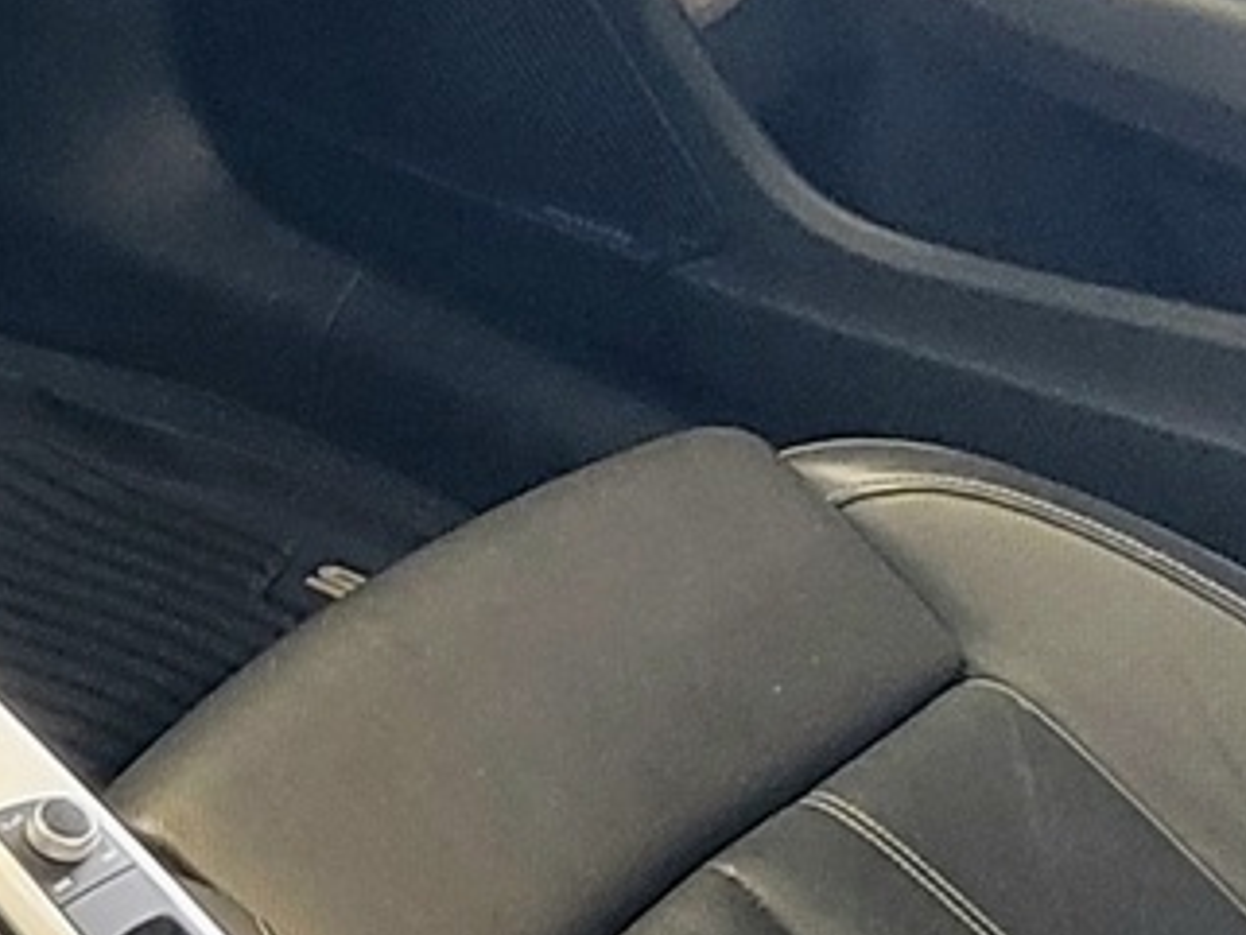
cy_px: 1028
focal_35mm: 83
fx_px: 2989
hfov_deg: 21.9
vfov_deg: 17.2
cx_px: -229
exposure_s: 1/60.2
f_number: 2.2
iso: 250
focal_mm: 2.2
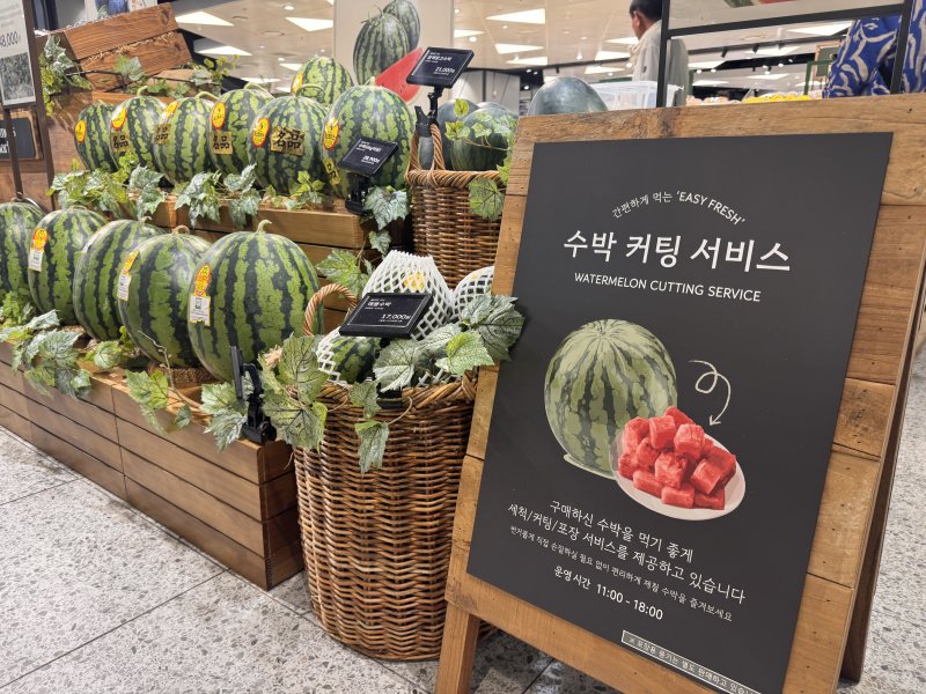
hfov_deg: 71.6
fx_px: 642
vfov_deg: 56.8
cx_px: 463
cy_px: 347
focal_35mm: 24
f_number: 1.78
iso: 125
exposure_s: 1/60
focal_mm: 6.76
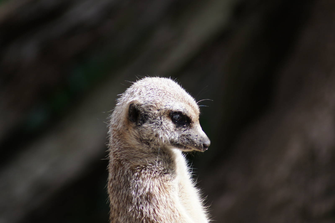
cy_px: 112
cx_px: 168
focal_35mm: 420
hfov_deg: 4.9
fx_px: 3906
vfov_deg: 3.3
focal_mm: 280
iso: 250
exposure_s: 1/500
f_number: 5.6
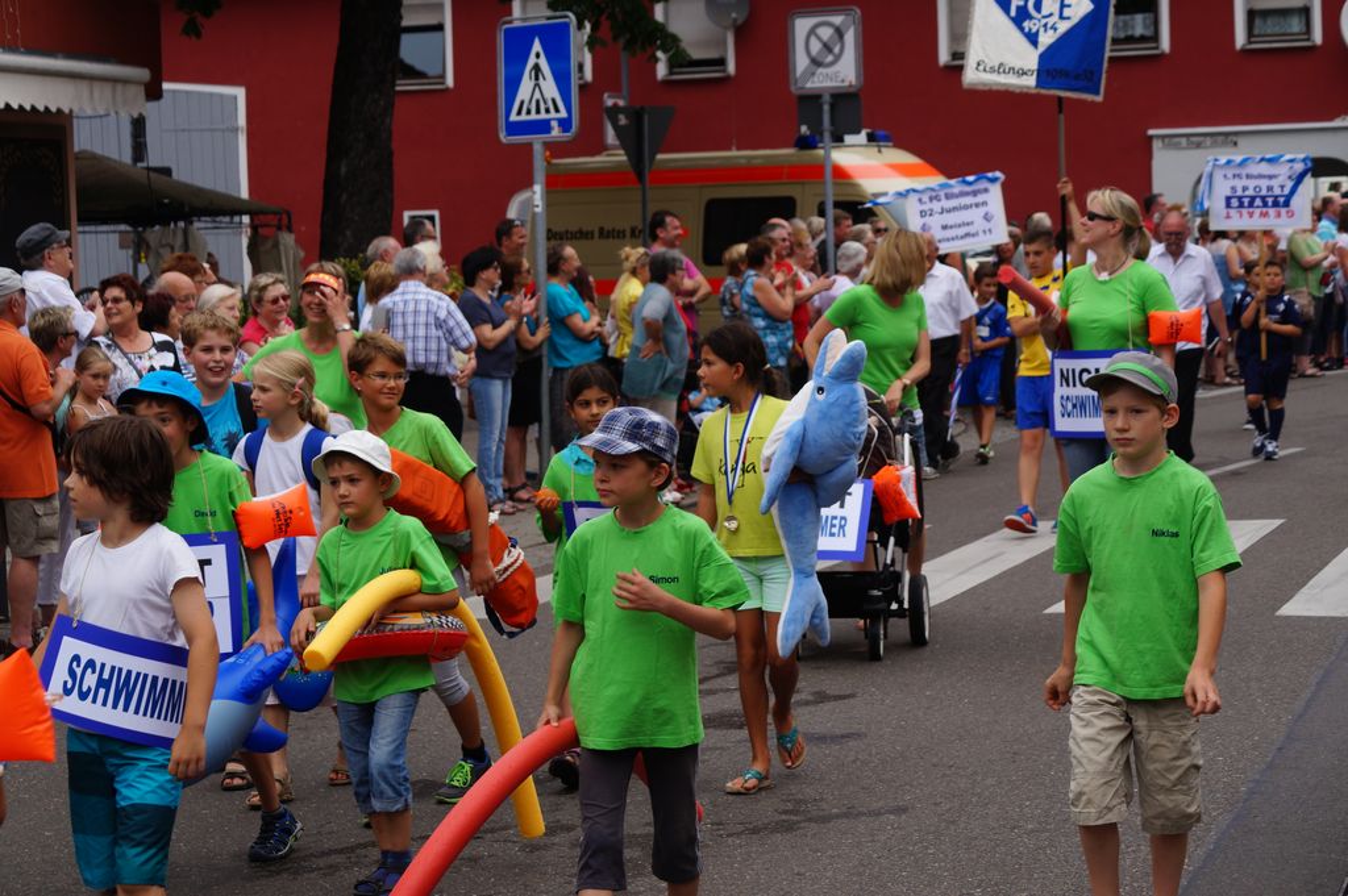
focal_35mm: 82
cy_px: 448
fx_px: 3087
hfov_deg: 24.6
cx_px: 674
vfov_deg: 16.5
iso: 100
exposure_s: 1/160
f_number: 7.1
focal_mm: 55
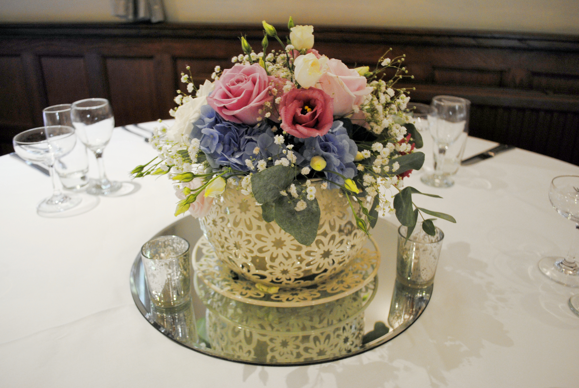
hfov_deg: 61.9
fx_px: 483
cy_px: 194
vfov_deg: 43.7
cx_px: 290
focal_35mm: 30
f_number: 3.8
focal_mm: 20
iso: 400
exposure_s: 1/30
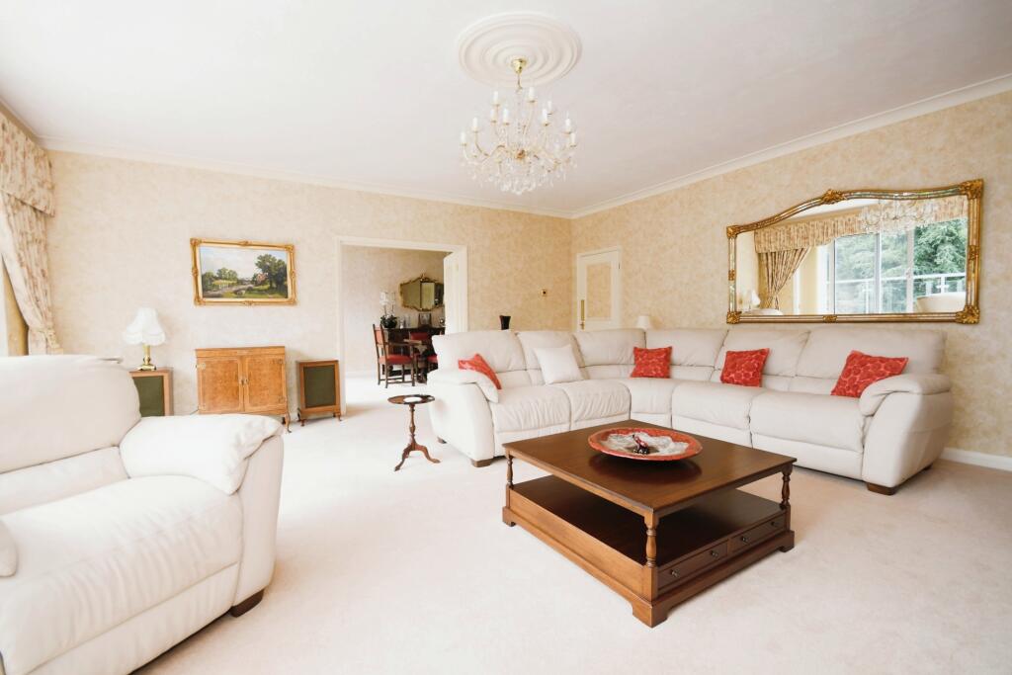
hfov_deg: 100.4
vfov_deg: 77.3
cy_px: 338
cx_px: 506
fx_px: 422
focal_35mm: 15
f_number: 8
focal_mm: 10
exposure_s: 1/80
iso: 400
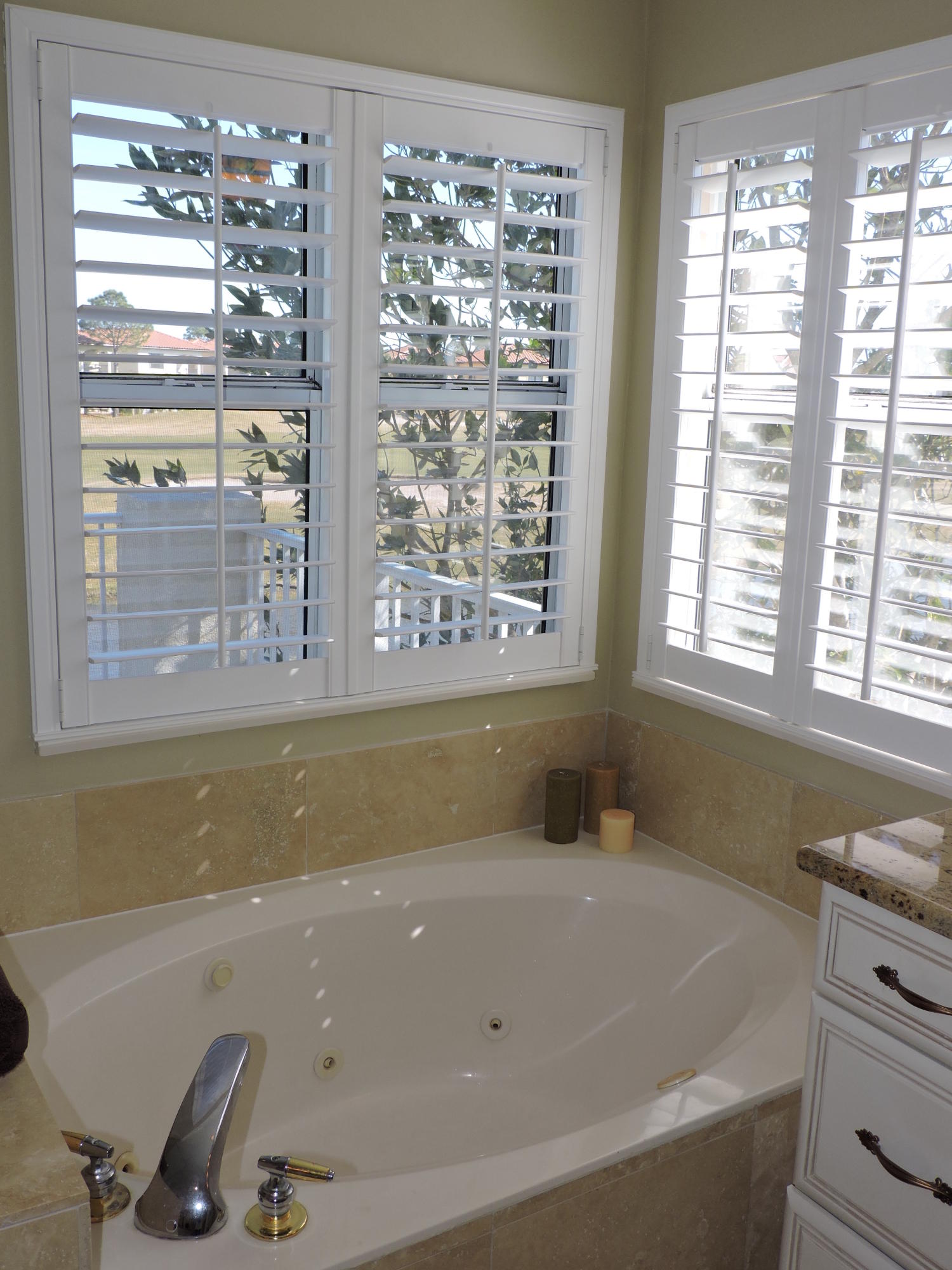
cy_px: 635
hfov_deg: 42.9
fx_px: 1210
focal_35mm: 33
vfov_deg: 55.4
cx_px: 476
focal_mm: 5.9
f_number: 3.2
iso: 100
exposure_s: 1/320
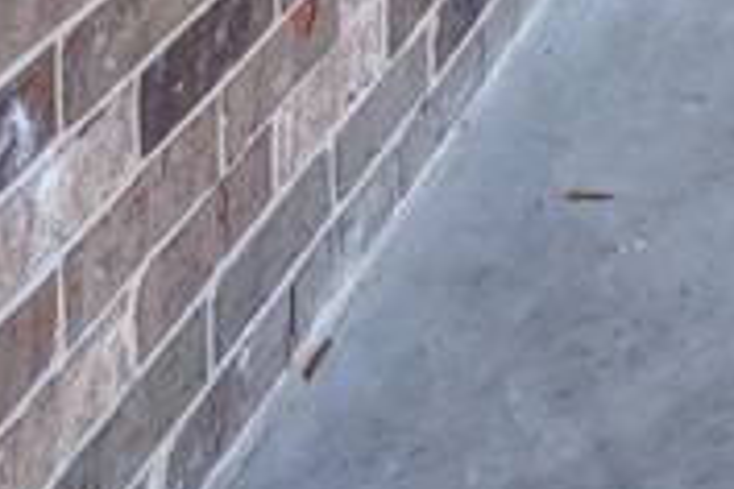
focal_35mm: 101
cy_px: -968
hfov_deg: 17.4
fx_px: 2060
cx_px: 1207
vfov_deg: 10.1
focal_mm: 16.5
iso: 320
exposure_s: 1/100
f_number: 9
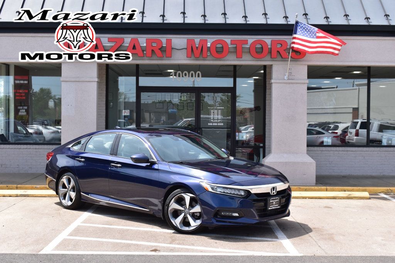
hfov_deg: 37.9
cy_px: 132
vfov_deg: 25.7
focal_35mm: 52
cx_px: 198
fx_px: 576
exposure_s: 1/320
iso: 400
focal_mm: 35
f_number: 10
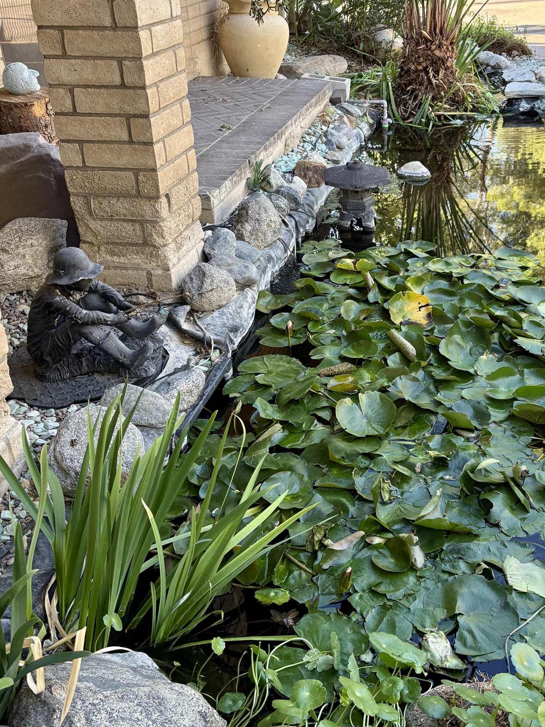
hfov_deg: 37.3
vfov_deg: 48.8
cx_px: 369
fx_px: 798
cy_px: 306
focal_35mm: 38
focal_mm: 5.96
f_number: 1.6
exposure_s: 1/223
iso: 125
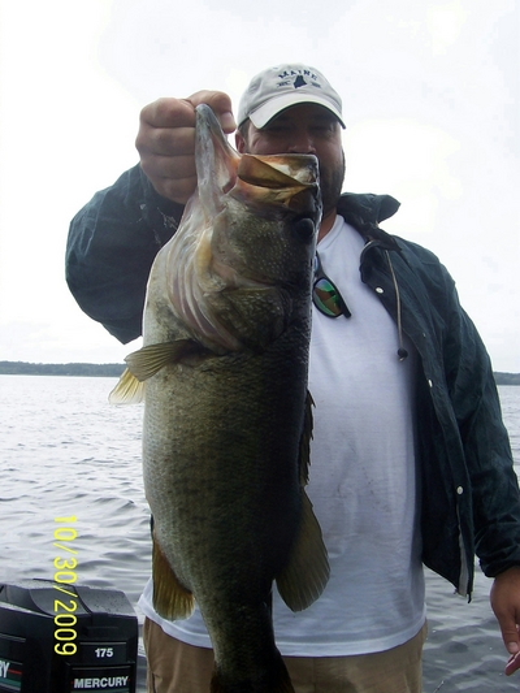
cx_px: 260
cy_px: 346
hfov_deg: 38.7
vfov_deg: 50.1
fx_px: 741
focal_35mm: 37
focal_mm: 5.6
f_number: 5.6
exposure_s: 1/180
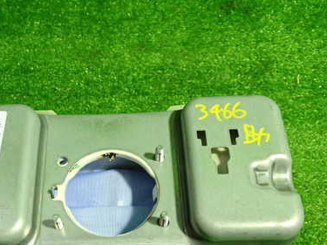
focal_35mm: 48
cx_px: 120
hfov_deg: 39.4
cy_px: 167
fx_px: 453
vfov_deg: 30.0
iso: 250
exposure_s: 1/30
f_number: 2.3
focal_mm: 5.4
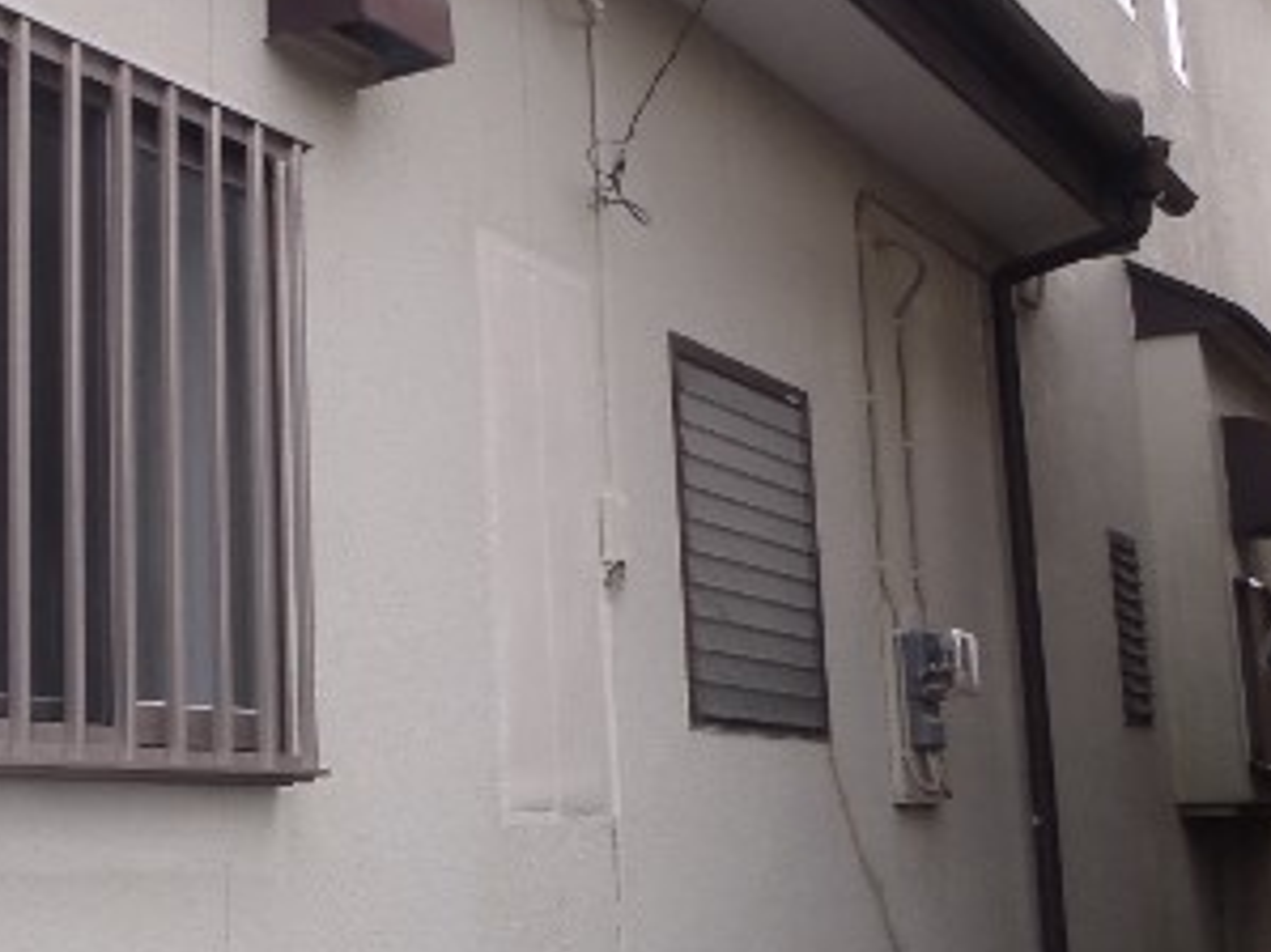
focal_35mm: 60
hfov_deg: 30.6
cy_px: 455
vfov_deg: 24.4
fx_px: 2202
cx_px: 102
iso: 80
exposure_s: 1/125
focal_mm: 5
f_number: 4.5
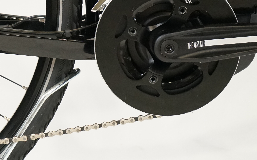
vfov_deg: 7.3
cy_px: 33
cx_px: -14
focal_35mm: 180
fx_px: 1261
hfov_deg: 11.5
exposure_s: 1/200
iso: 3200
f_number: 5.6
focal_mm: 70
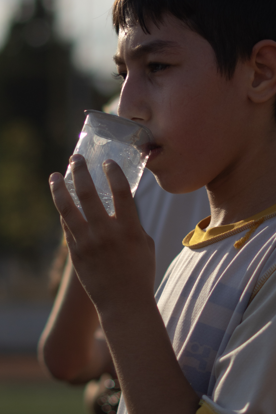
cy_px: 98
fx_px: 2127
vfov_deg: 11.1
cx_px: 173
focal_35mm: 185
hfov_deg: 7.4
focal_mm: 50
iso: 100
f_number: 1.8
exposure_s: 1/8000
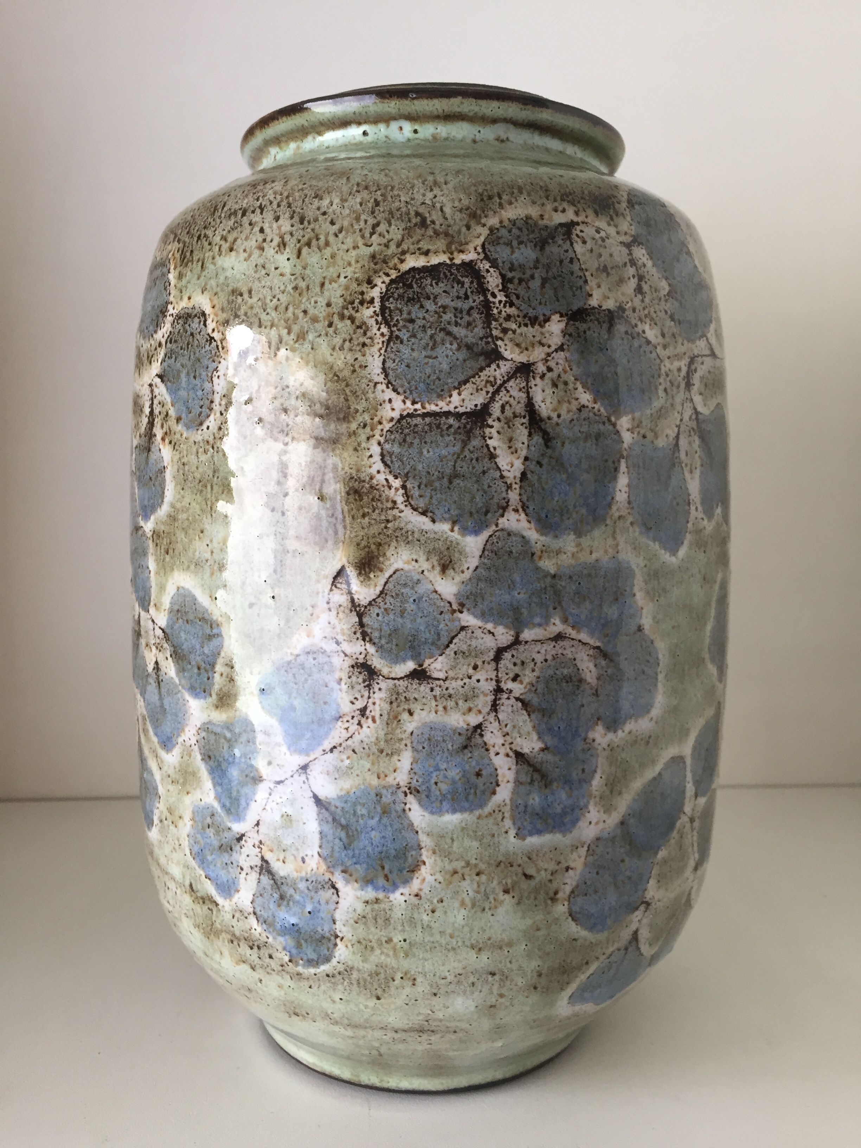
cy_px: 574
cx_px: 430
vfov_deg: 61.7
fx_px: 962
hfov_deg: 48.2
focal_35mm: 29
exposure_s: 1/33
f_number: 2.2
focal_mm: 4.15
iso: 100
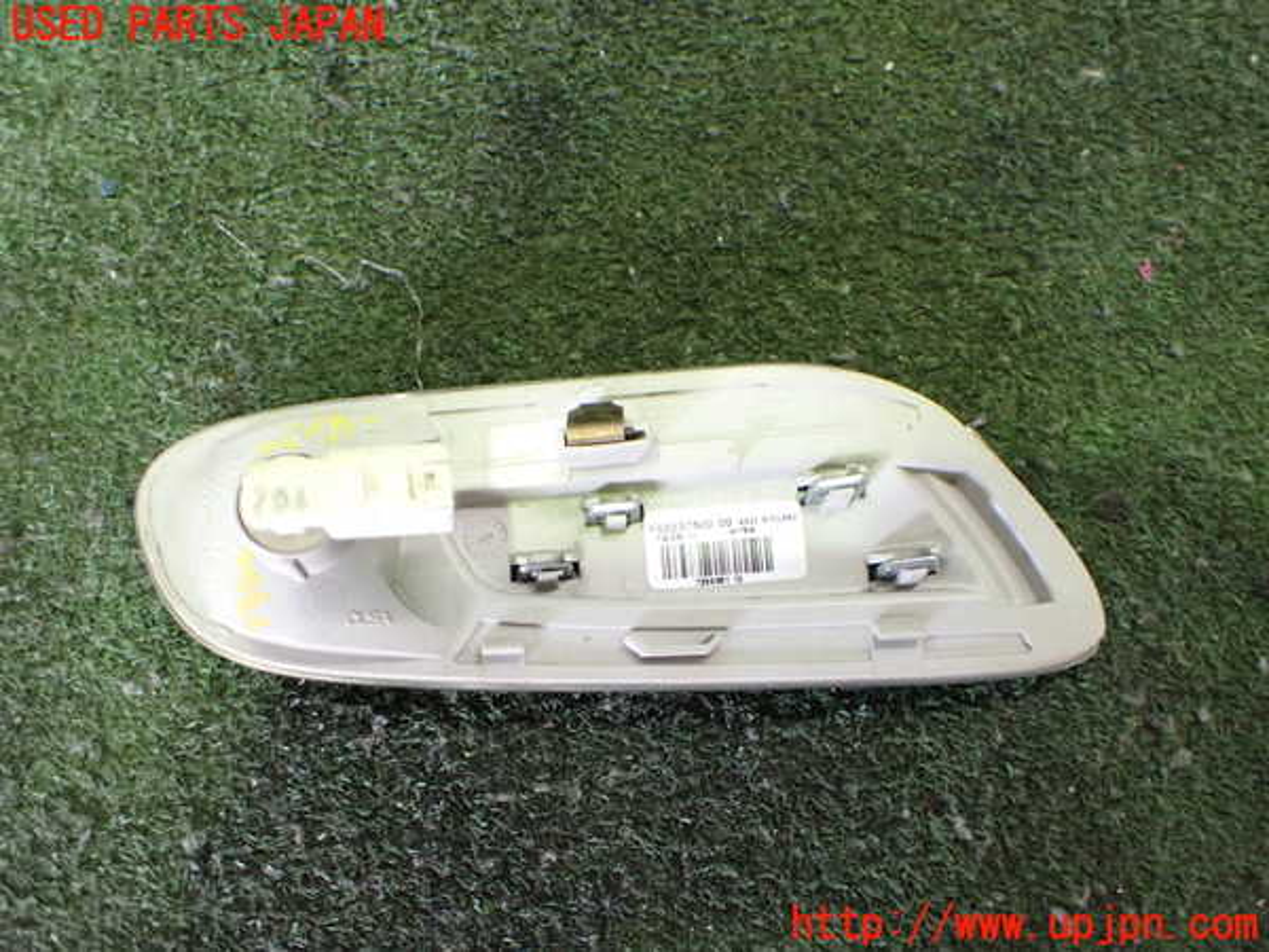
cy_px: 476
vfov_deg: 46.8
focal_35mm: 30
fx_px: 1100
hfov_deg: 60.0
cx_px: 634
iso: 800
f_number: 2.3
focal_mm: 5.4
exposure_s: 1/60
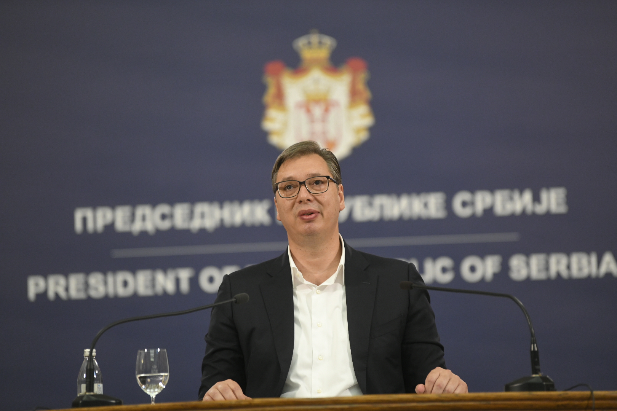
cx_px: 308
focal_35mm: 170
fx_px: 2913
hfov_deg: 12.1
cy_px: 206
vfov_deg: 8.1
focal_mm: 170
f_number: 2.8
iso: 2500
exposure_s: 1/250
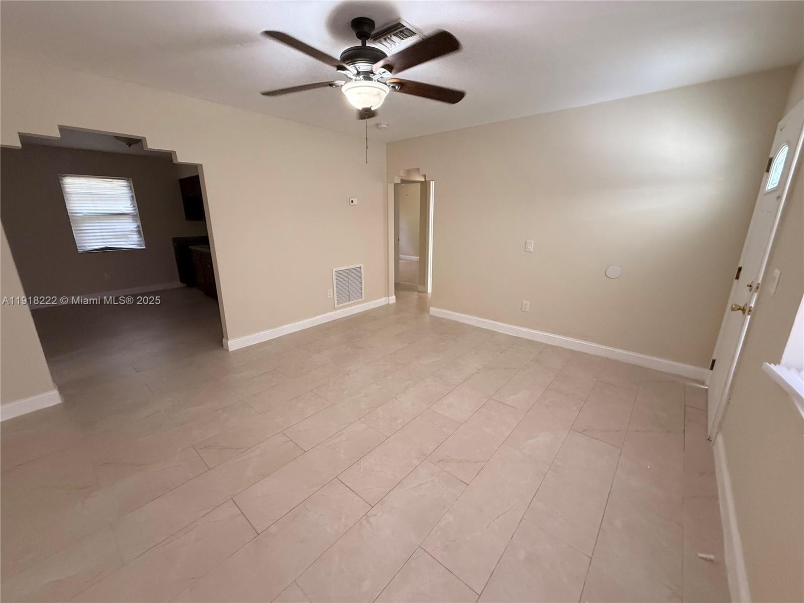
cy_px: 302
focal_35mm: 14
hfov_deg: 102.1
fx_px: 325
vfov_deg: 85.7
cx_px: 402
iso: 500
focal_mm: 2.22
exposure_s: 1/120
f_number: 2.2
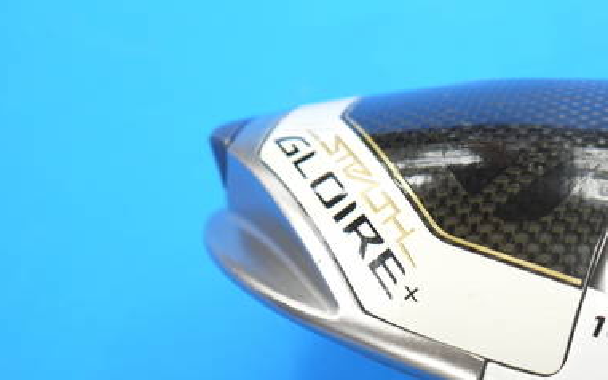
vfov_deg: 15.8
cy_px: 319
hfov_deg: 24.8
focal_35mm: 82
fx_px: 1359
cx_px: 480
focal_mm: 23
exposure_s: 1/60
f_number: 4.4
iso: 320
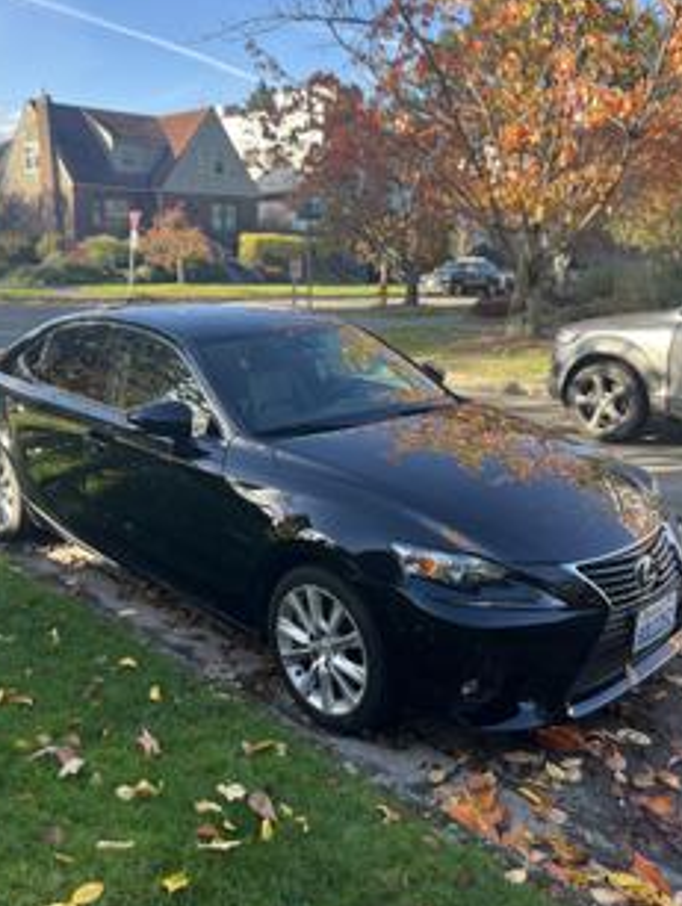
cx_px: 334
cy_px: 410
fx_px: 839
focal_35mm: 32
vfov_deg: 56.7
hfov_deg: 44.2
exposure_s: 1/592
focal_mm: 5.1
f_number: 1.6
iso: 50
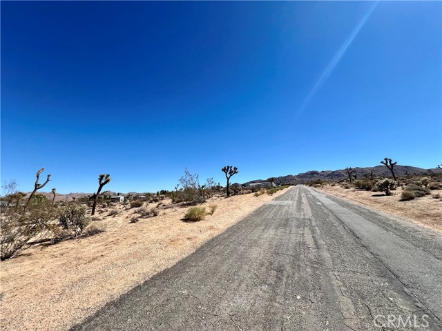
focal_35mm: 13
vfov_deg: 89.9
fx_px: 166
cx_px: 221
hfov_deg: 106.2
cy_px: 166
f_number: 1.8
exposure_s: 1/2370
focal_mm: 1.57
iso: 32
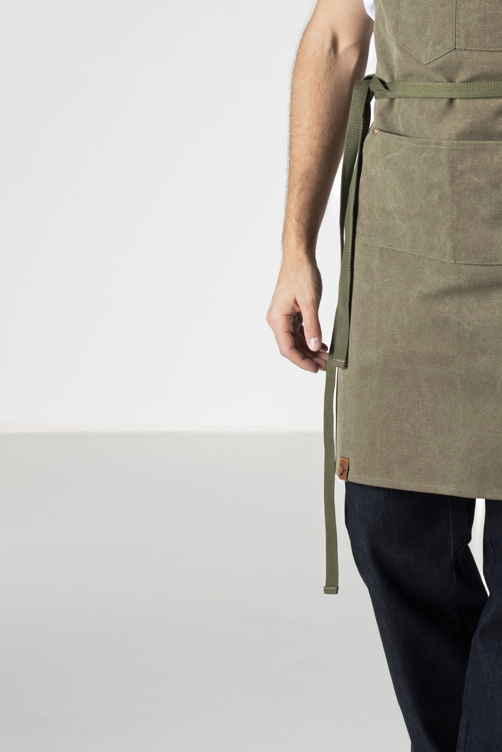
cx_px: 484
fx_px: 3261
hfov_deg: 8.8
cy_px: 236
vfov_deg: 13.1
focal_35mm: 156
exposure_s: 1/125
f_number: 16
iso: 100
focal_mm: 70
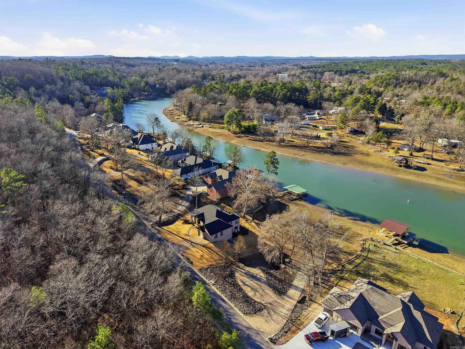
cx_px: 232
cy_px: 174
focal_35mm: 24
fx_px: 322
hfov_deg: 71.6
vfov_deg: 56.8
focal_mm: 8.7
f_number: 1.8
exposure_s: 1/5000
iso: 440
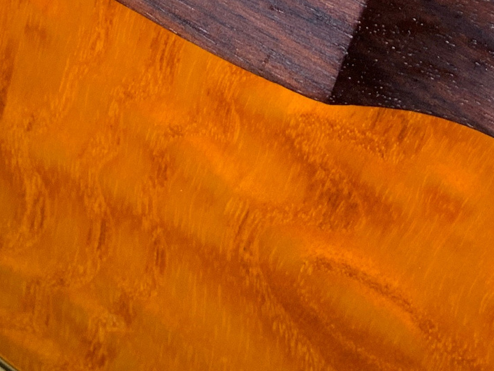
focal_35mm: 105
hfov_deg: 18.7
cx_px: 154
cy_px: -297
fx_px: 1498
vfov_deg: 12.8
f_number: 1.8
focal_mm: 3
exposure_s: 1/100
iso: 32
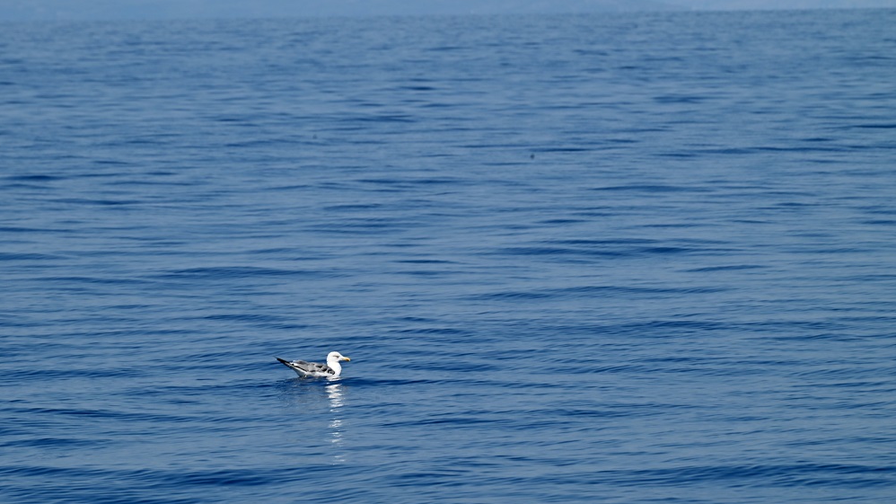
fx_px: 7483
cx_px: 448
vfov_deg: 3.9
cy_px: 256
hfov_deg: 6.9
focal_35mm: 315
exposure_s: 1/320
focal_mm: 300
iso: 250
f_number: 16
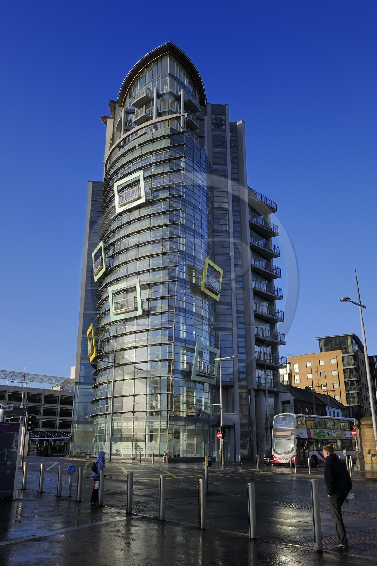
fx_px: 424
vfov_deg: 67.4
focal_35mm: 27
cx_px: 188
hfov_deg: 47.9
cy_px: 283
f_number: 16
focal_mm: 27
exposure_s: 1/100
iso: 200
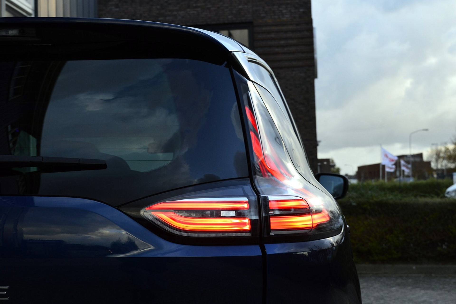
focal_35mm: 57
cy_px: 152
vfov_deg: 23.8
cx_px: 228
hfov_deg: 35.1
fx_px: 722
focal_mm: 38
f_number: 8
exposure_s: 1/60
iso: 400
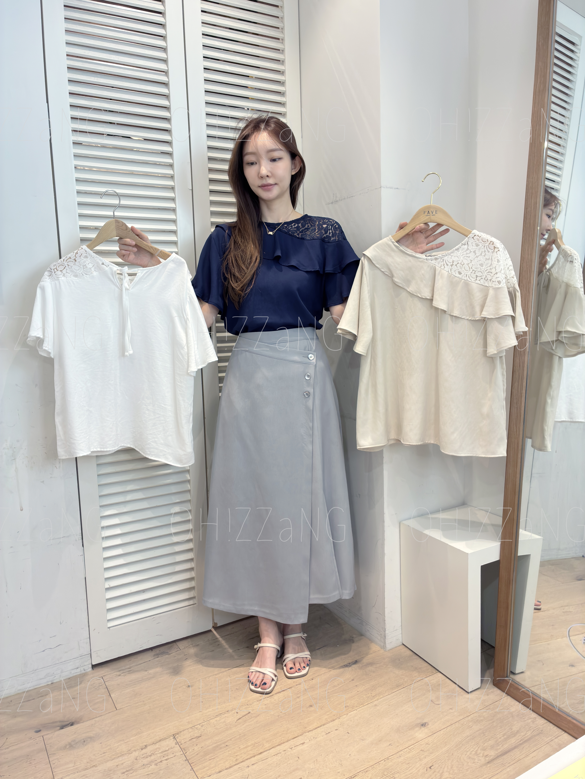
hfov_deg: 53.1
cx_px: 292
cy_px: 390
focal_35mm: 26
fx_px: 586
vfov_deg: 67.3
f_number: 1.64
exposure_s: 1/40
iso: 100
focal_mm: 4.2
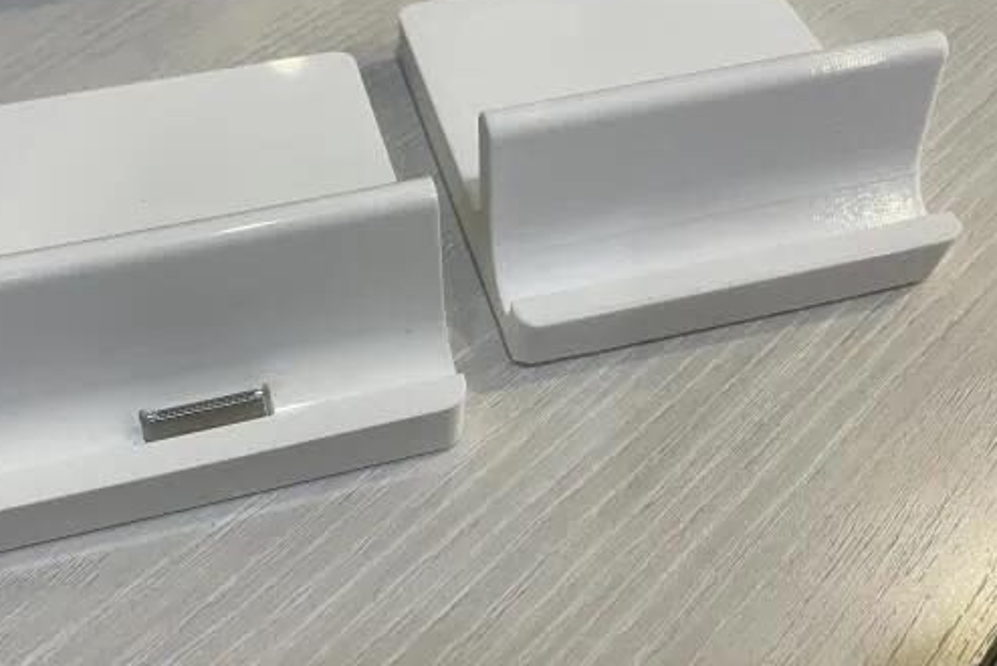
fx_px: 970
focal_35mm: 35
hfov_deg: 53.9
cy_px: 262
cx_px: 390
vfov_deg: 37.7
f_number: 1.6
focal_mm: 4.2
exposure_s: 1/50
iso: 64
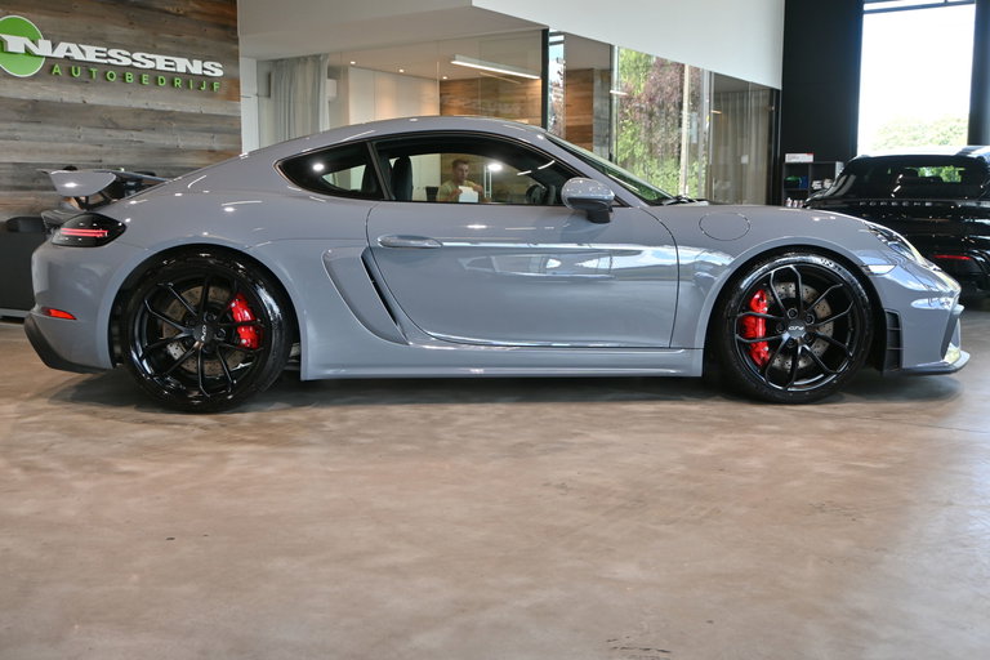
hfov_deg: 52.2
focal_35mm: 37
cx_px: 495
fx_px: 1011
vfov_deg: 36.2
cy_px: 330
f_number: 5
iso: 200
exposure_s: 1/100
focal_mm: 24.5
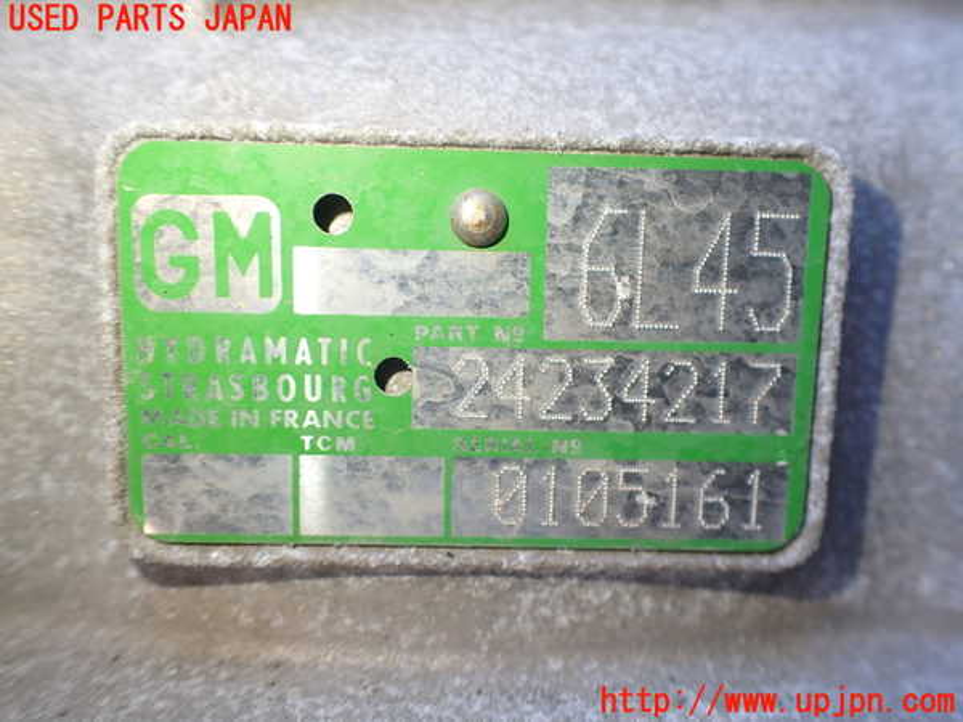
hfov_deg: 60.0
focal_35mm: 30
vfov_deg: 46.8
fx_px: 835
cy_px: 361
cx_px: 482
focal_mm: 5.4
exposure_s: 1/125
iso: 200
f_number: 2.3
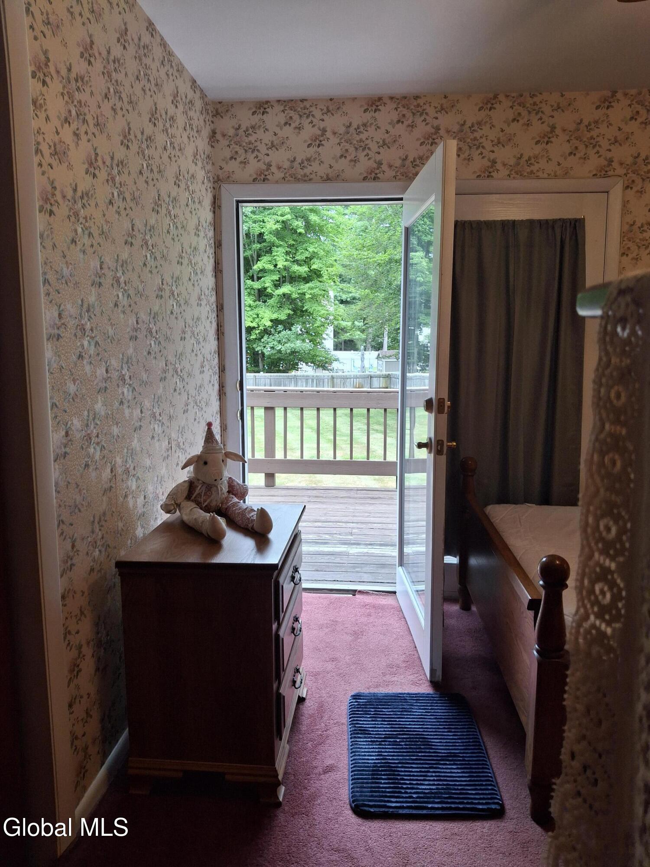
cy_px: 434
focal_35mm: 25
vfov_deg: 69.4
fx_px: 626
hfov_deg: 54.9
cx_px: 325
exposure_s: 1/100
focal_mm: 4.69
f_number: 1.8
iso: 40
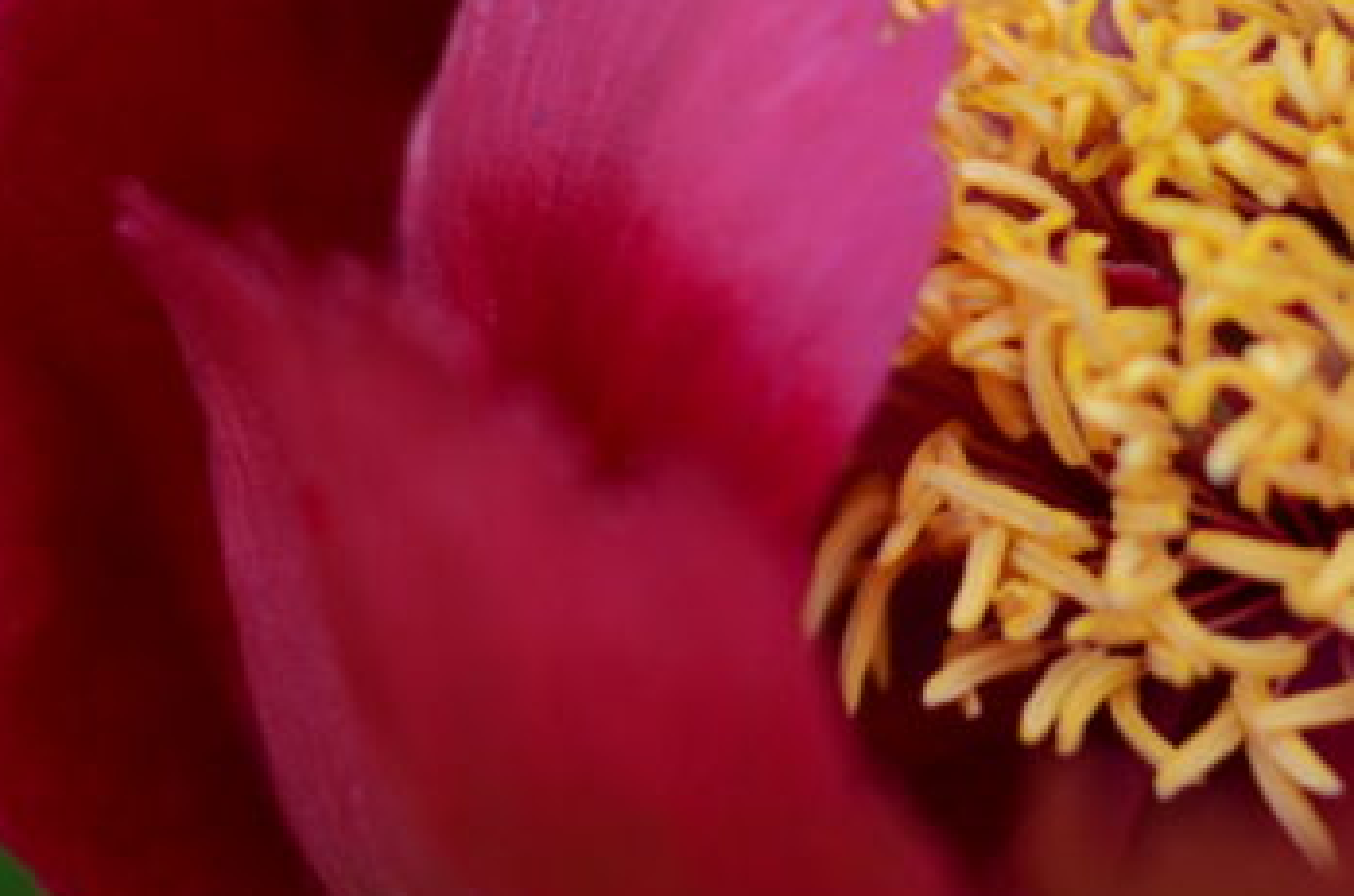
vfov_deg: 6.2
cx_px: 594
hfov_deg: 9.4
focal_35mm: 220
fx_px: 8256
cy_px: 155
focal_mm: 50
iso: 400
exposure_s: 1/2500
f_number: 2.2
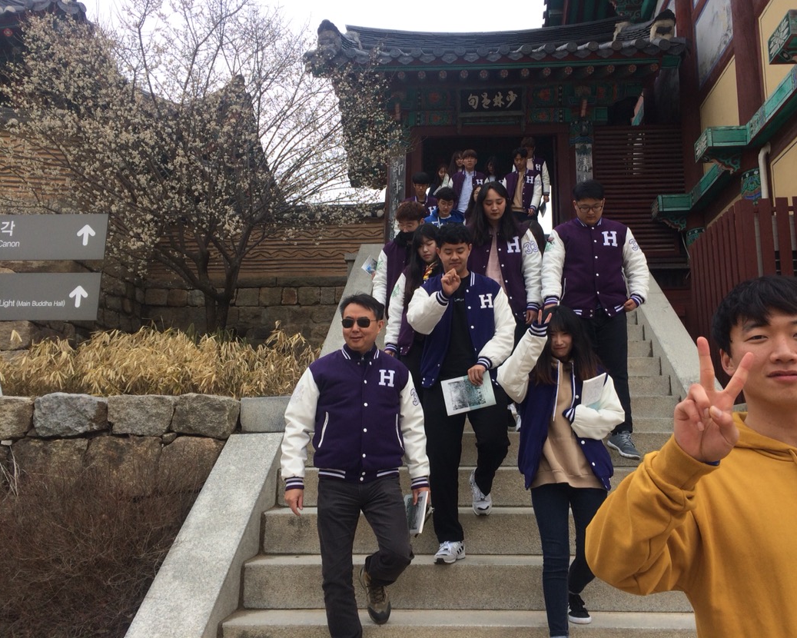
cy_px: 314
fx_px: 731
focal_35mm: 31
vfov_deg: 47.1
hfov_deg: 57.1
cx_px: 434
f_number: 2.2
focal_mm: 4.15
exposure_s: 1/1244
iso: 32
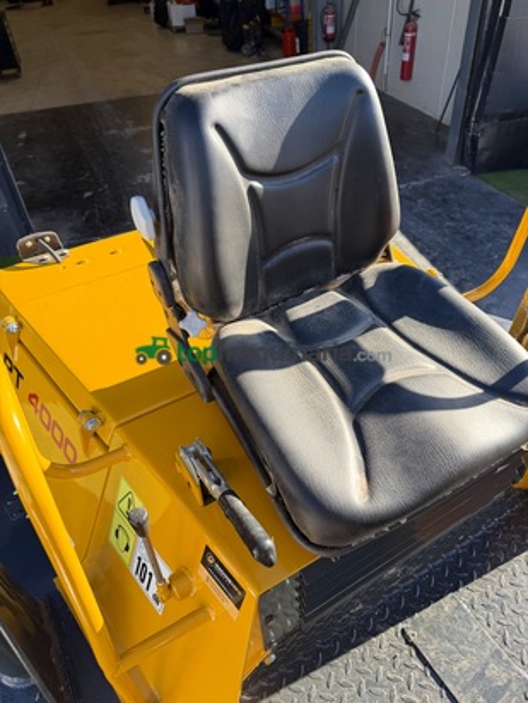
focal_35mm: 24
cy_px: 352
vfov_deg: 71.6
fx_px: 488
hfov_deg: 56.8
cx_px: 264
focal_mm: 6.76
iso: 100
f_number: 1.78
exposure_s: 1/1250
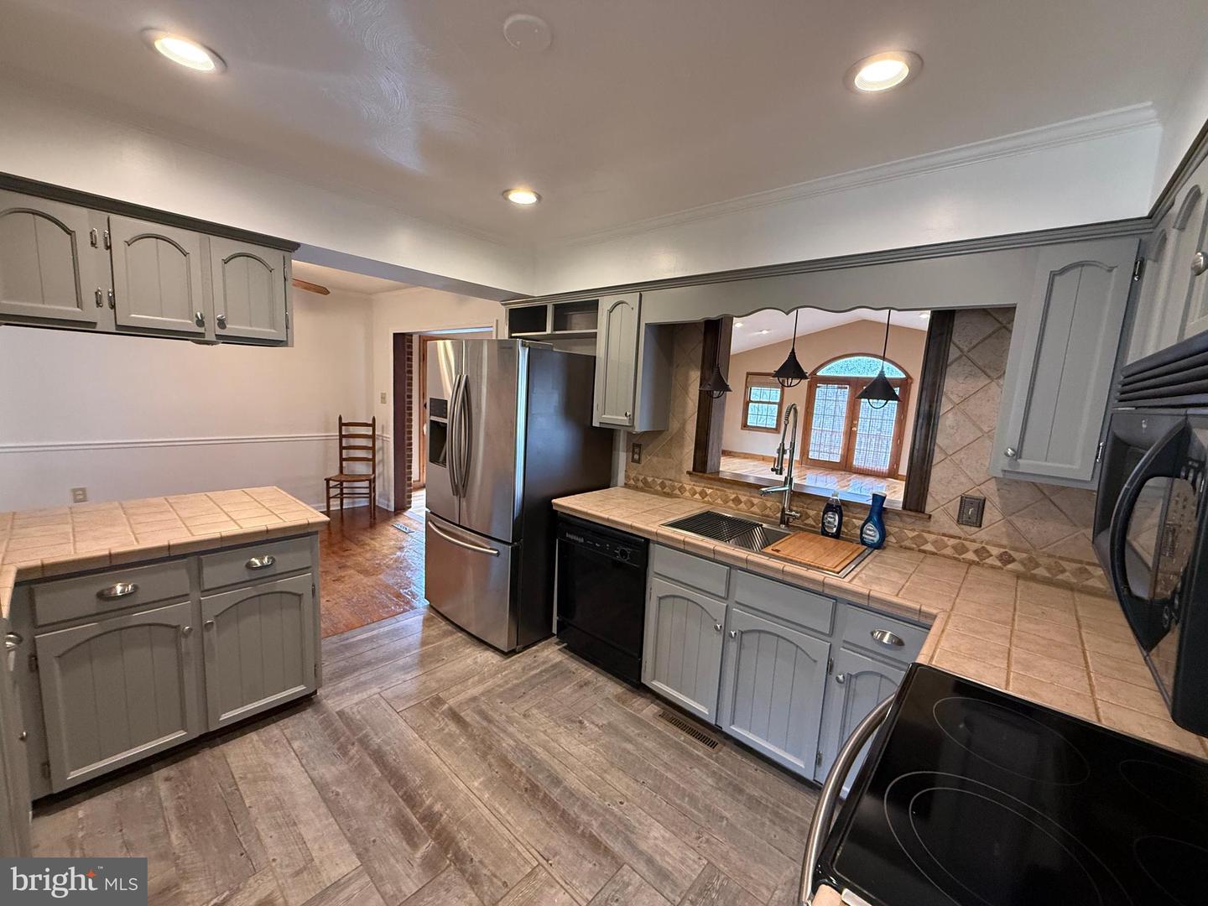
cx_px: 604
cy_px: 453
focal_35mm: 14
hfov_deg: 102.1
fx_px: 489
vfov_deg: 85.7
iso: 500
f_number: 2.2
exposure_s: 1/60
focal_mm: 2.22
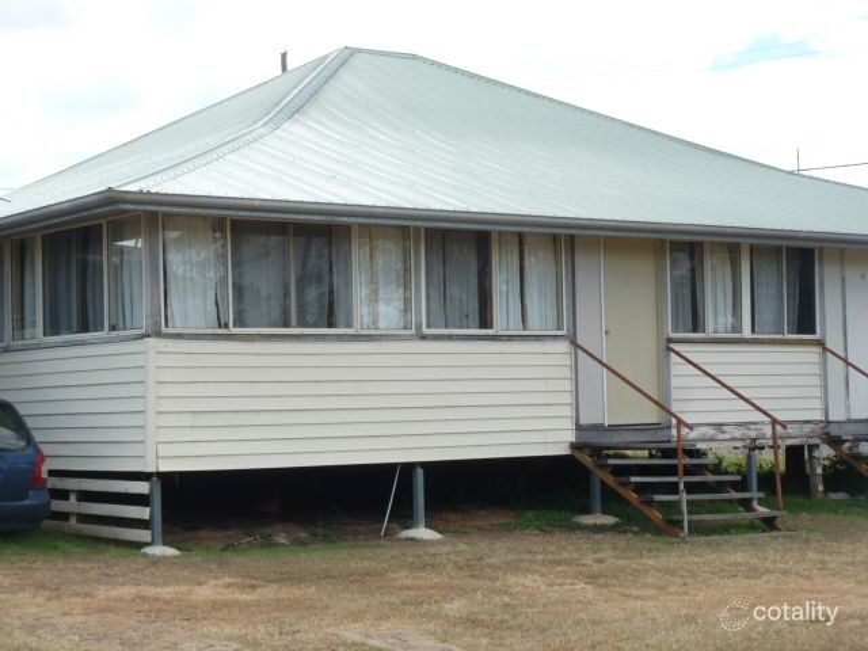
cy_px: 326
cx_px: 434
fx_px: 1780
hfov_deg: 27.4
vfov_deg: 20.7
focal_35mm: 71
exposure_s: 1/250
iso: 100
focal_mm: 12.7
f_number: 4.7
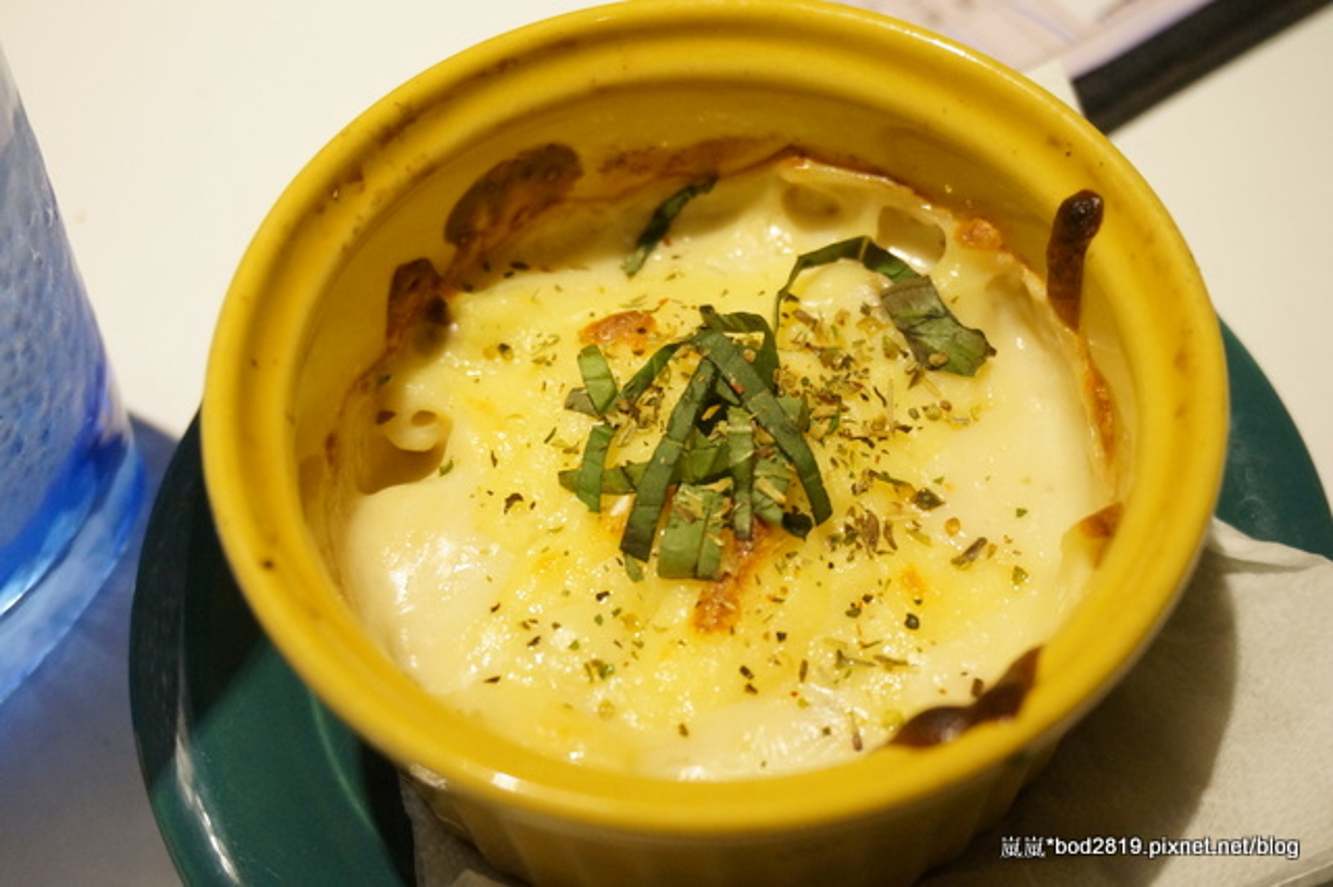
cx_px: 666
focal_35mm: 44
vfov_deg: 30.8
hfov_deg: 45.0
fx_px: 1610
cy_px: 444
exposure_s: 1/60
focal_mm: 29
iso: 2500
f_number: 4.5
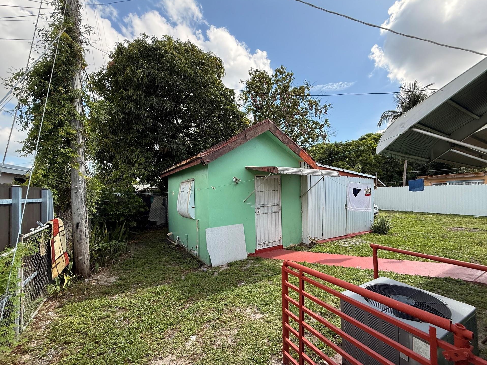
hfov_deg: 98.1
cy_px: 188
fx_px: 211
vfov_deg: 81.7
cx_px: 252
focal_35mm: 15
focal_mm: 2.22
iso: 64
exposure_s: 1/789
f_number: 2.2
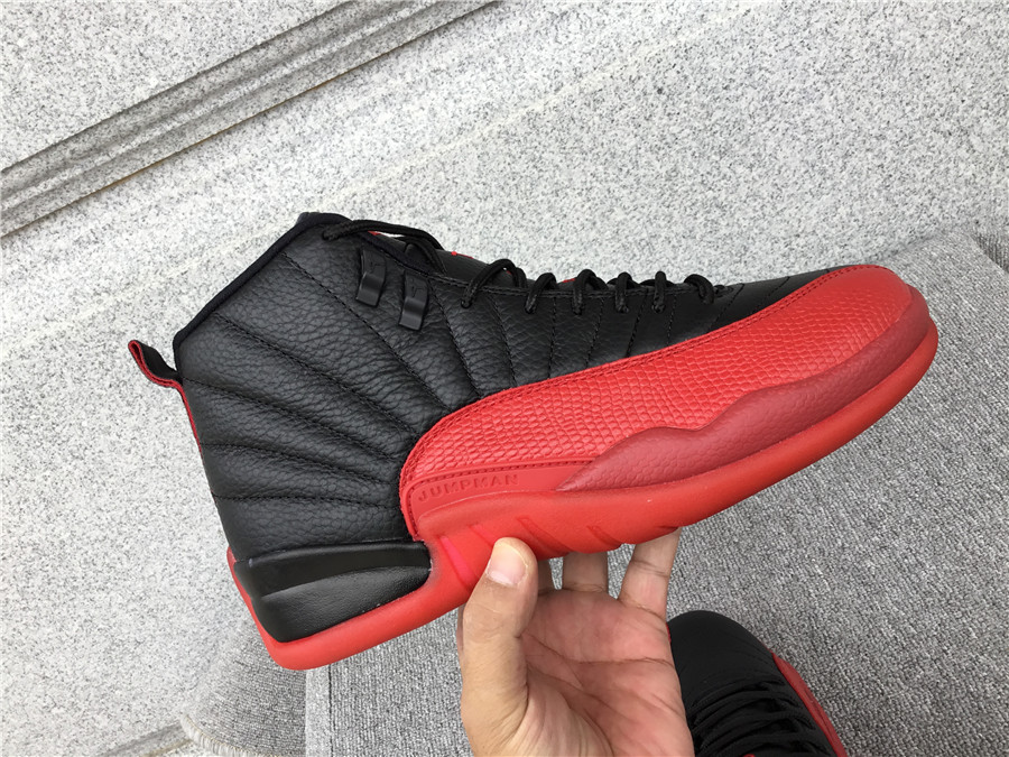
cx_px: 504
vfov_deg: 45.4
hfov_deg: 58.4
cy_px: 378
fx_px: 904
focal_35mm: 31
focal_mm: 3.3
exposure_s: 1/148
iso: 25
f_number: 2.4
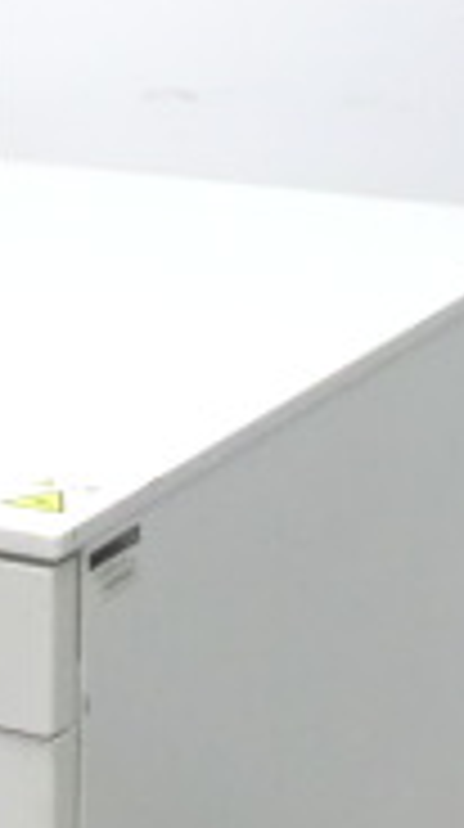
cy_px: 796
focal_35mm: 144
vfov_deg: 14.7
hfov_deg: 8.2
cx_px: -270
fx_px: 3161
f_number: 3.9
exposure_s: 1/40
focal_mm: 6.9
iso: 800
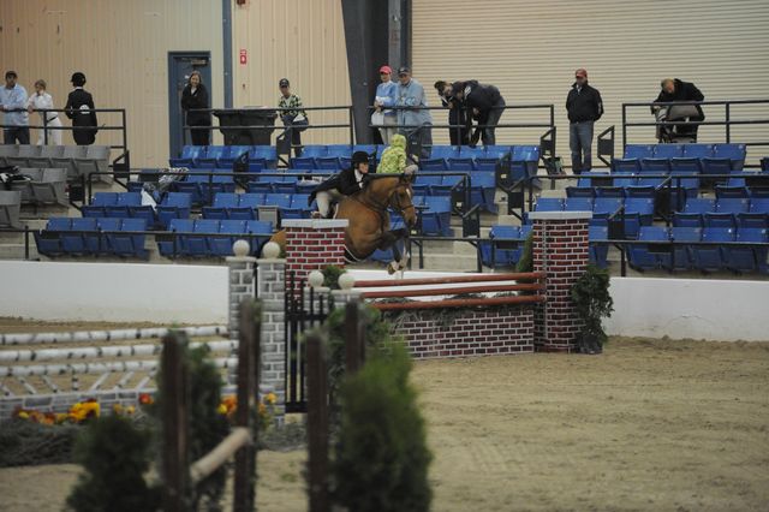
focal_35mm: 200
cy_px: 256
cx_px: 384
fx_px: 4270
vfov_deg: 6.9
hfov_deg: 10.3
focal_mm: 200
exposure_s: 1/400
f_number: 2.8
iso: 6400
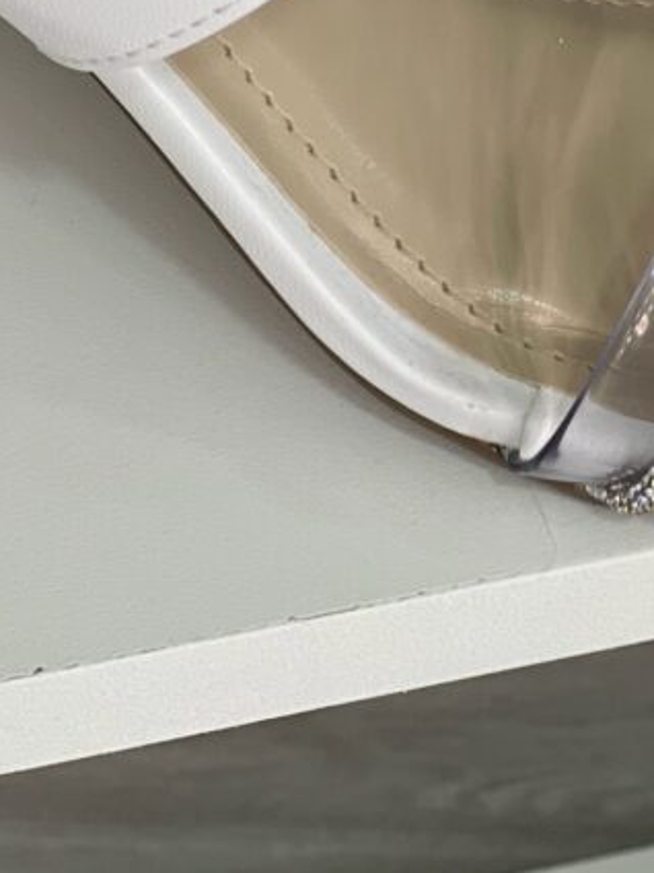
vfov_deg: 10.5
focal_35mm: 186
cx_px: 722
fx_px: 4685
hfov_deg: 7.9
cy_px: -161
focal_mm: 9
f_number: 2.8
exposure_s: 1/40
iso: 125
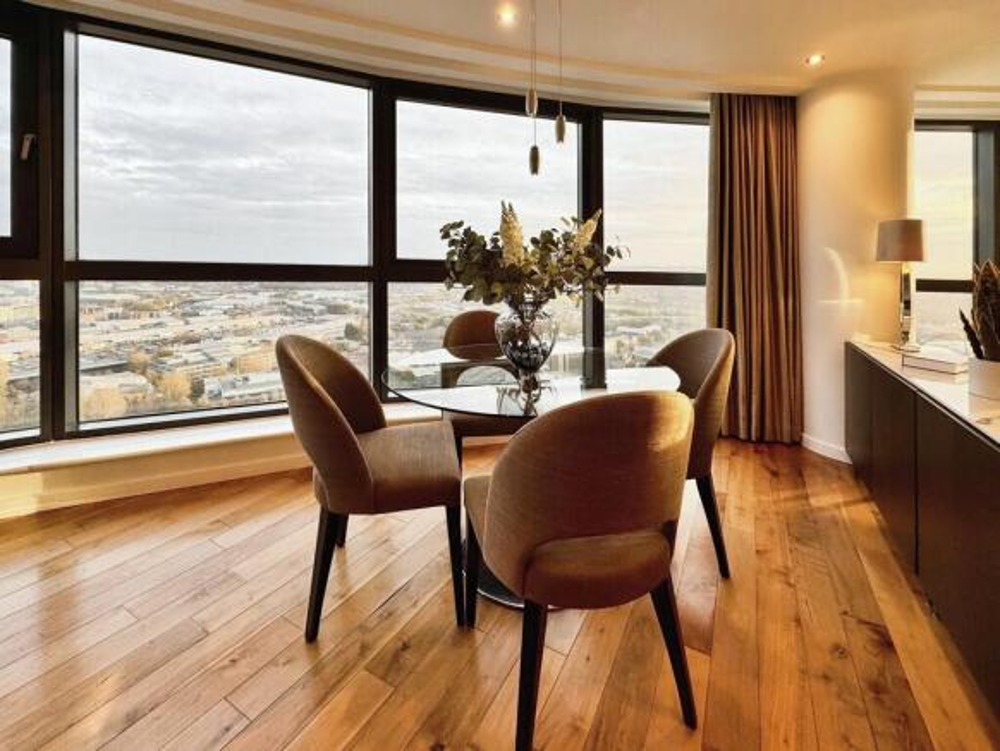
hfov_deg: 102.0
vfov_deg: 85.7
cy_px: 376
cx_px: 500
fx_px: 405
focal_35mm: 14
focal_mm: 2.22
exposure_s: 1/126
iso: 40
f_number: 2.2
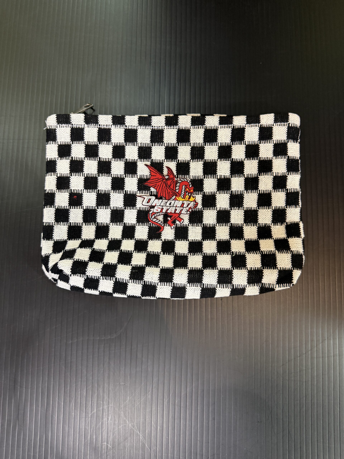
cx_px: 172
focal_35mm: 24
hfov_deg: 56.8
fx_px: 318
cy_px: 230
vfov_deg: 71.6
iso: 500
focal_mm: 6.76
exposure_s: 1/60
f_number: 1.78
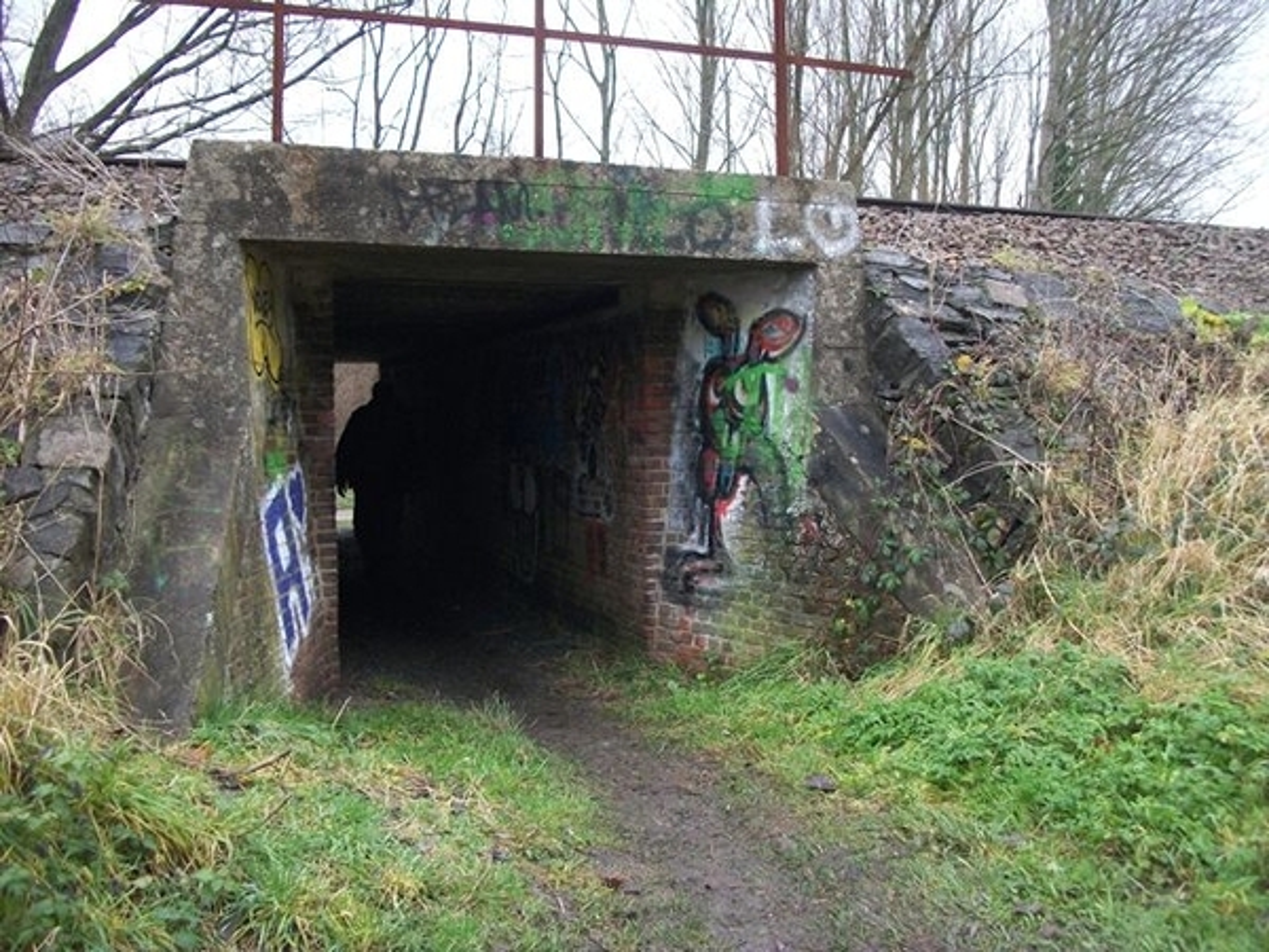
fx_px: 1173
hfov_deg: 56.8
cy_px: 476
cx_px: 634
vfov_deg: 44.2
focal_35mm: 32
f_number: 2.9
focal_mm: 5.7
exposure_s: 1/125
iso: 217
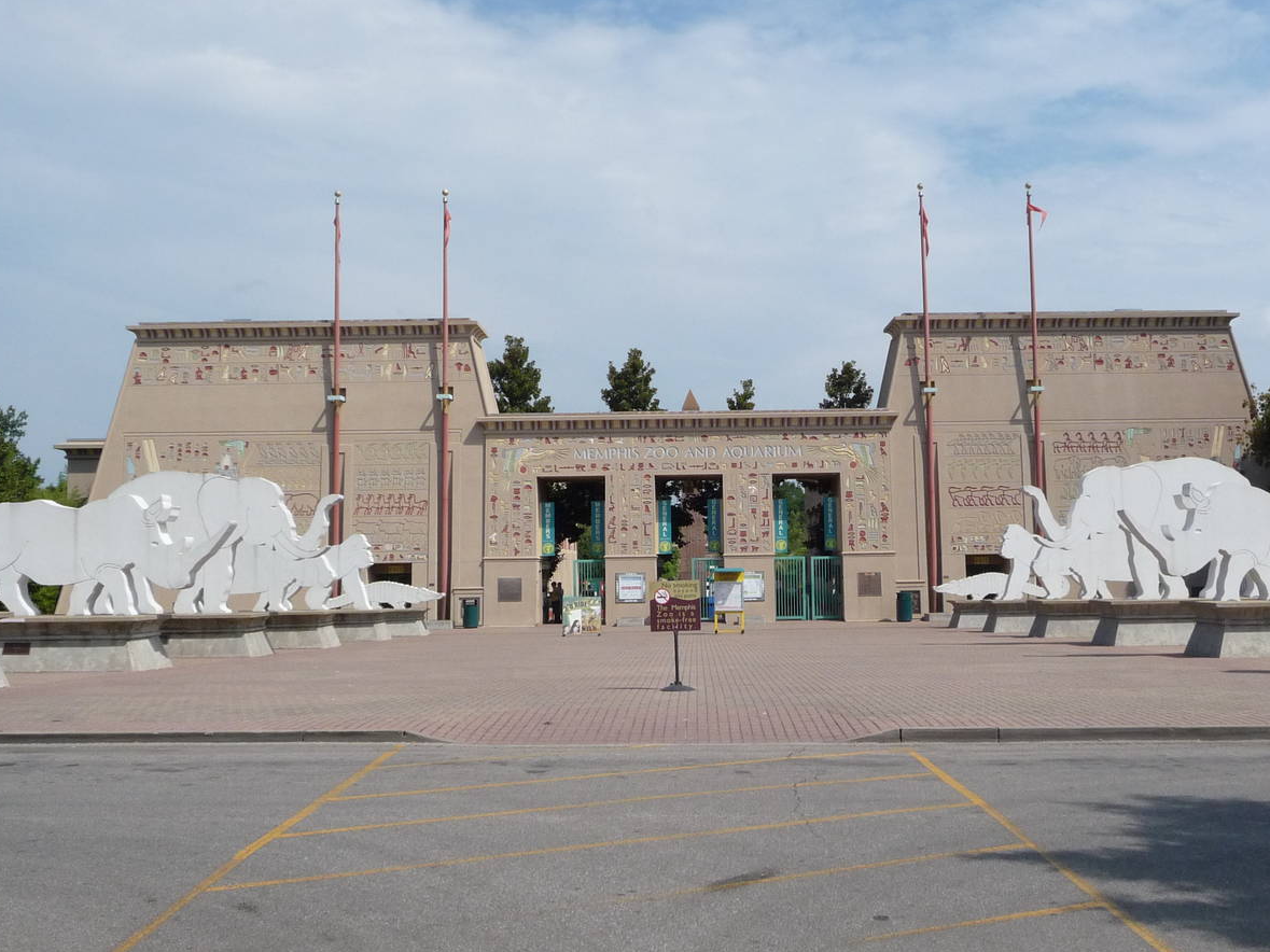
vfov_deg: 37.7
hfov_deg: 48.8
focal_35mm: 38
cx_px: 727
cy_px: 489
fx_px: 1394
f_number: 8
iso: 160
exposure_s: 1/500
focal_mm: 4.7
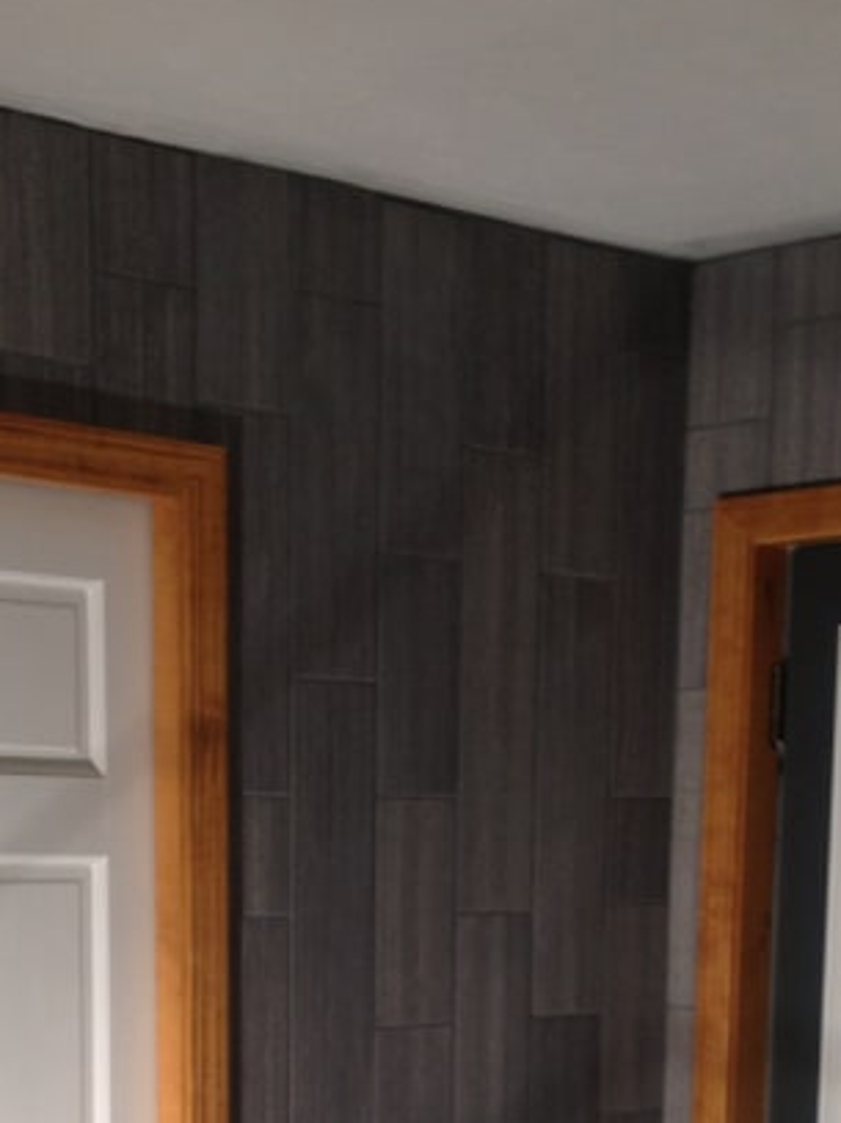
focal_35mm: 86
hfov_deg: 17.2
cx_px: 394
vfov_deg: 21.5
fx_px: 2787
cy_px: 1250
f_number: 2.4
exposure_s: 1/24
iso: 50
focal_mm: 4.28
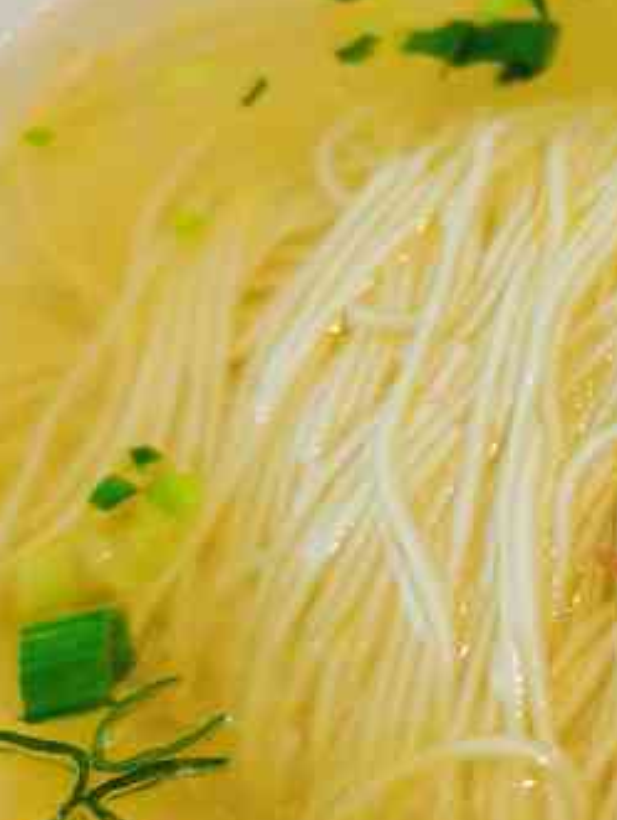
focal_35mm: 76
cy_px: 390
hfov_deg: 18.3
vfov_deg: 25.6
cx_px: 766
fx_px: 1803
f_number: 1.8
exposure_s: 1/100
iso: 80
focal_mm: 5.58
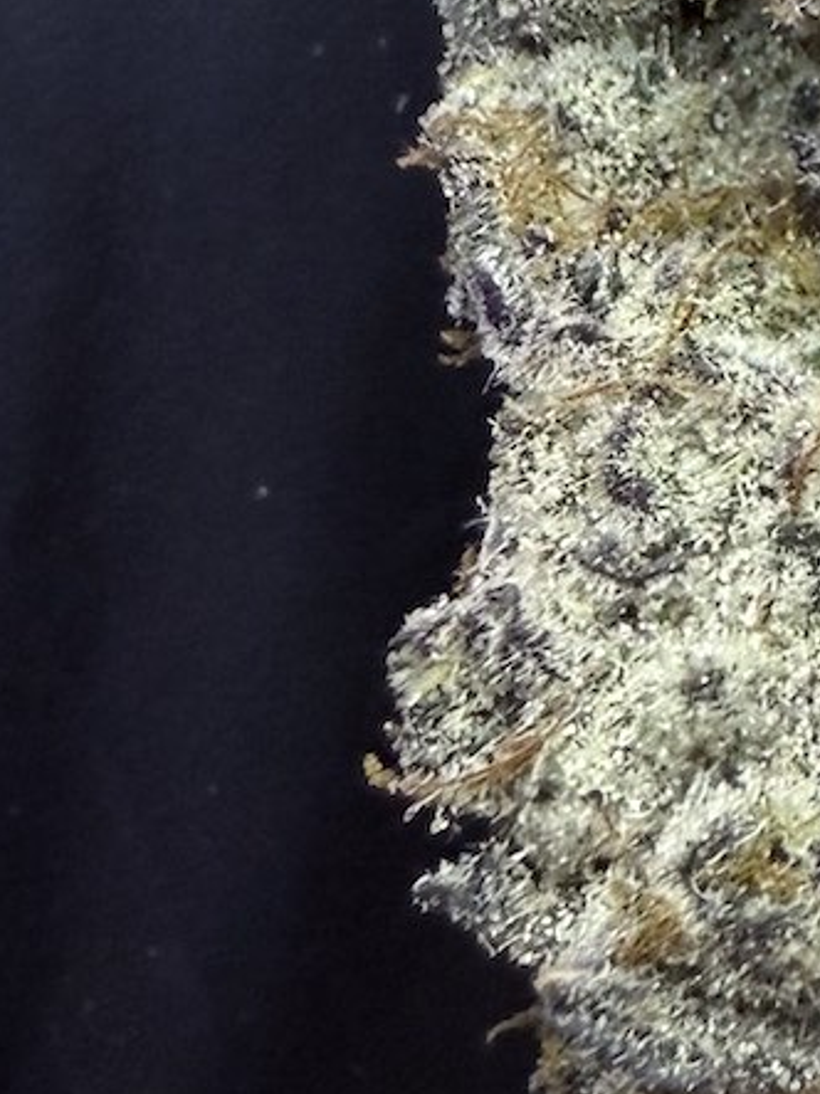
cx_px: 1433
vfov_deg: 18.5
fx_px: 3286
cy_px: 40
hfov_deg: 13.0
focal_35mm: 104
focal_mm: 2.22
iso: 250
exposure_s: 1/50
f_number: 2.2
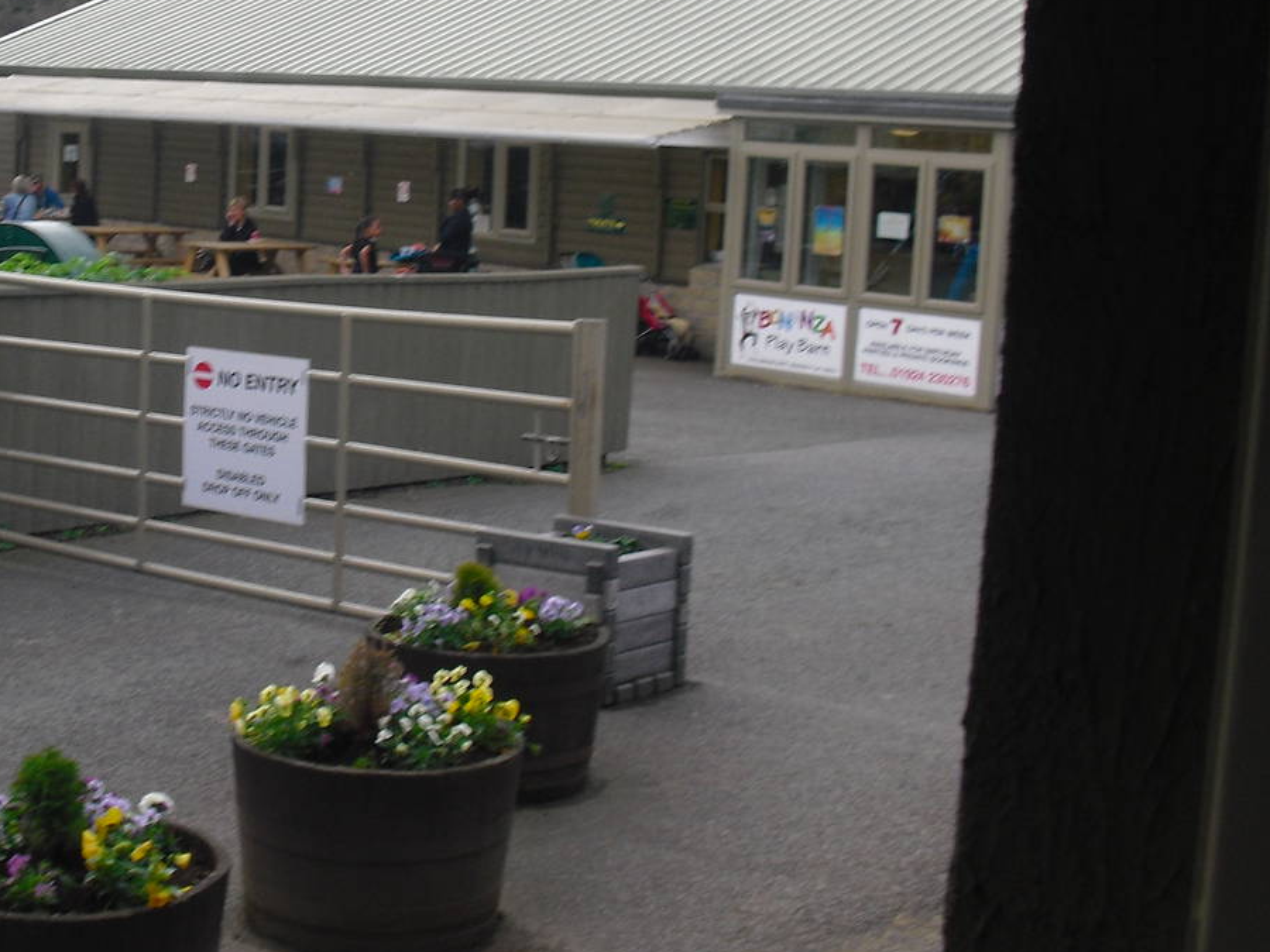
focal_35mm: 64
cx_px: 222
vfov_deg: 22.7
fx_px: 2348
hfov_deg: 29.5
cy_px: 238
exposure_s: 1/80
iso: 100
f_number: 7.8
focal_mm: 6.3
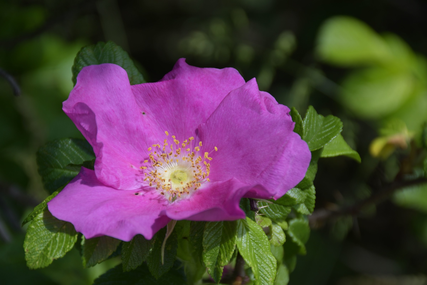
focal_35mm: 210
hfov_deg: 9.8
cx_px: 214
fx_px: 2491
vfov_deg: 6.5
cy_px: 142
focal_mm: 140
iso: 100
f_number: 8
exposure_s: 1/250
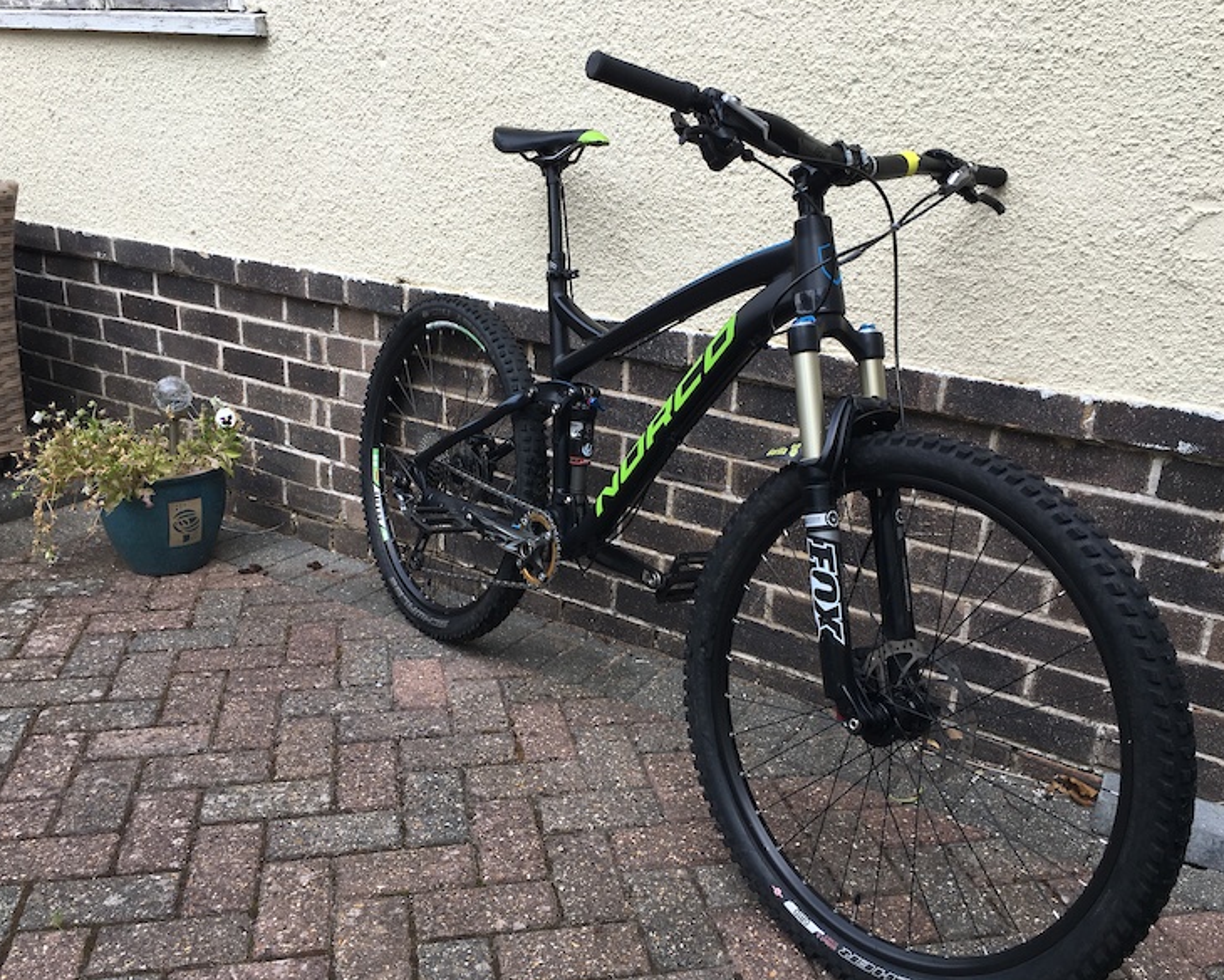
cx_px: 597
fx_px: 1123
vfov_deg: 47.1
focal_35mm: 31
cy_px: 492
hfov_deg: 57.2
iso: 25
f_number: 2.2
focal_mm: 4.15
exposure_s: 1/625
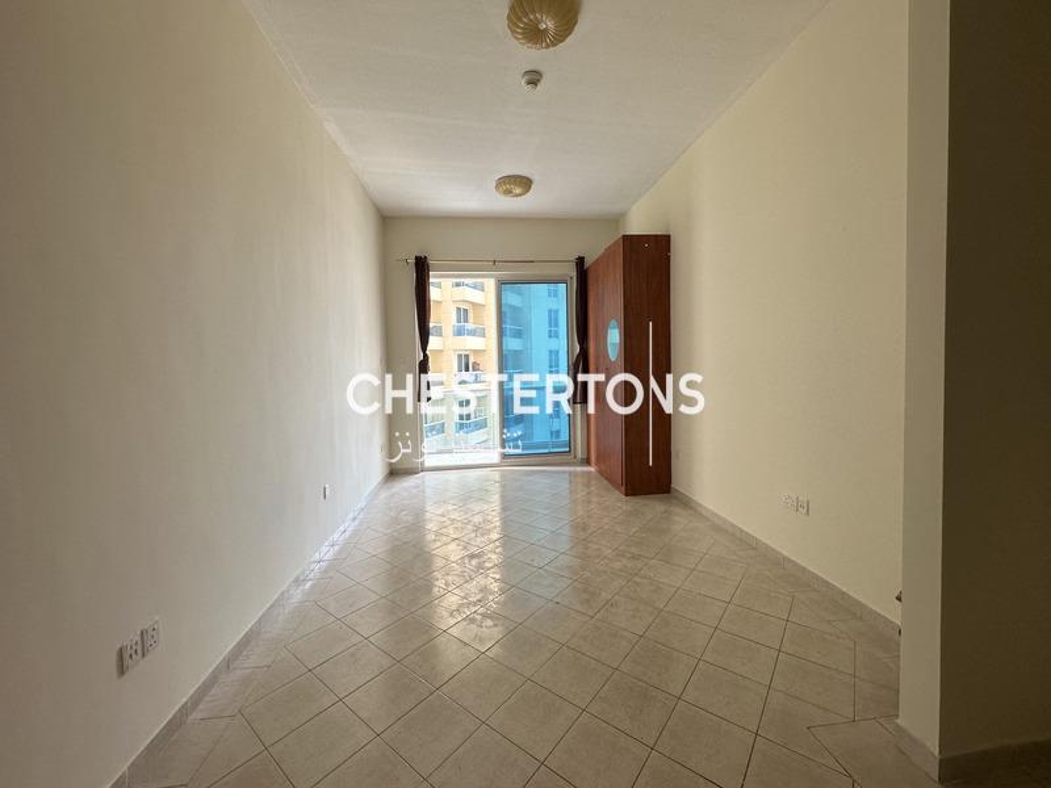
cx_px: 526
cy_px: 394
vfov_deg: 85.7
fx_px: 425
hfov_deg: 102.1
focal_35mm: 14
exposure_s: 1/99
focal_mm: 2.22
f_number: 2.2
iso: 64
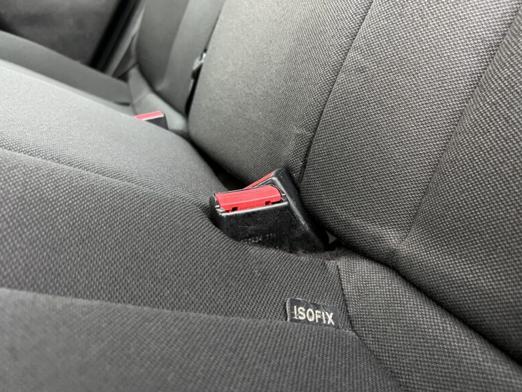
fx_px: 407
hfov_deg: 65.3
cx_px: 258
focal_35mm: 27
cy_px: 189
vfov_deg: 51.4
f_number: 1.5
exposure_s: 1/50
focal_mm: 5.7
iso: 400
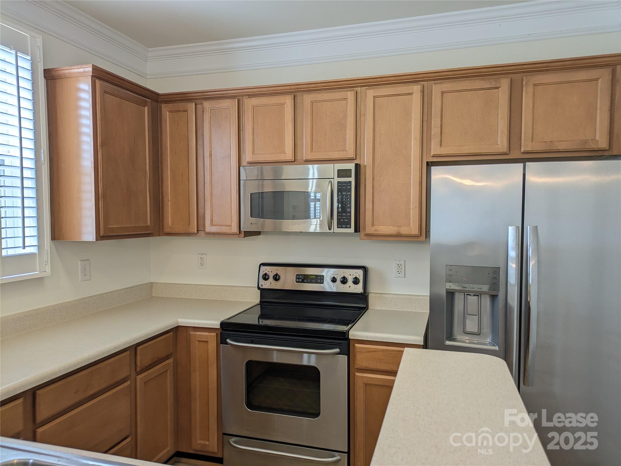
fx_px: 449
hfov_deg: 69.4
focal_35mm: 25
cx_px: 310
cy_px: 233
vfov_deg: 54.9
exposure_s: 1/120
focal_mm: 5.43
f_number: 1.89
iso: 73
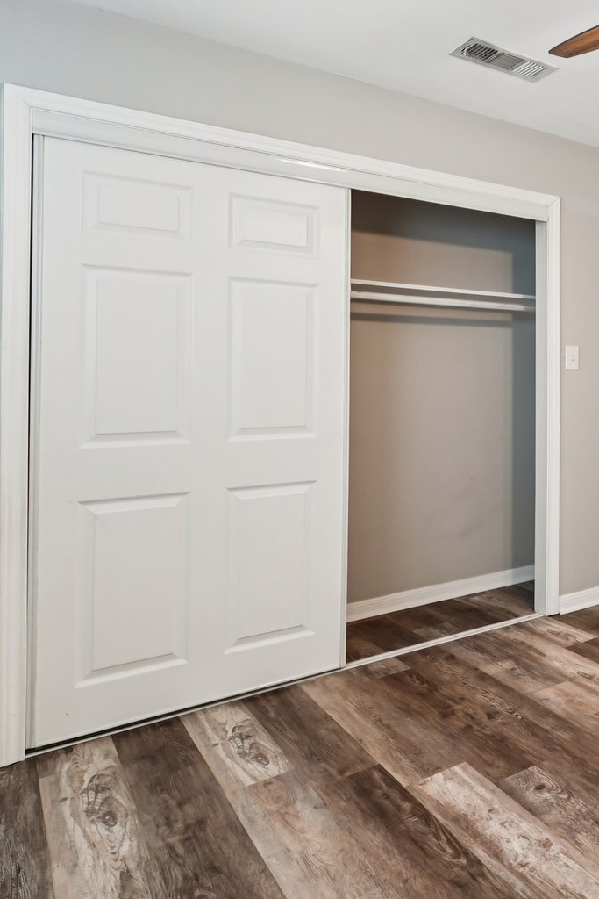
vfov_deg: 65.0
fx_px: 699
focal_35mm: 28
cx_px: 759
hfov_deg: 34.5
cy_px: 370
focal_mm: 14
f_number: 8
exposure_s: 1/25
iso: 500
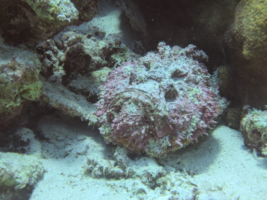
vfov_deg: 28.6
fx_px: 394
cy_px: 100
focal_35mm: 51
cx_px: 134
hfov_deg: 37.5
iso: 57
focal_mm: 5.43
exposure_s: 1/100
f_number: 1.89
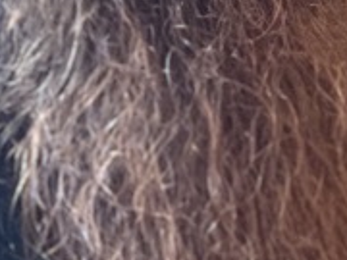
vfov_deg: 5.1
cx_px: 366
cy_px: -210
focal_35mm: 289
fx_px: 2897
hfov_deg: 6.8
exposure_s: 1/50
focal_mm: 6
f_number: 2.4
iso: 250
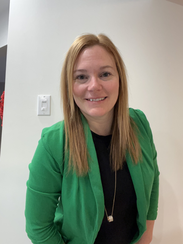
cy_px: 122
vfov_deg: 60.0
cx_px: 92
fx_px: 211
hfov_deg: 46.8
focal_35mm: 30
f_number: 2.2
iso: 320
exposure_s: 1/40
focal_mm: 2.71
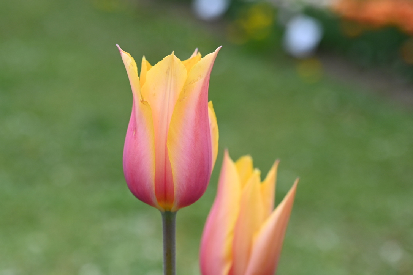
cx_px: 177
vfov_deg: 19.7
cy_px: 178
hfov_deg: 29.2
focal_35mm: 69
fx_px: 792
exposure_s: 1/4000
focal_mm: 50
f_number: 4.5
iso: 640
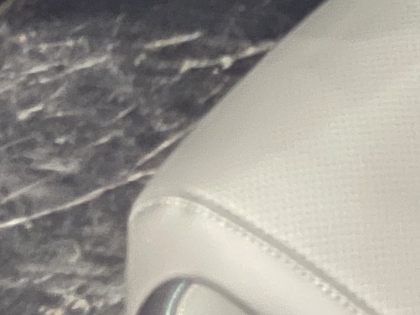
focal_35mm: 151
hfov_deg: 12.8
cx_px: 503
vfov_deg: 8.7
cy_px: -492
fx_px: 1832
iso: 1000
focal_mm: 5.1
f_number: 1.6
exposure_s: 1/14
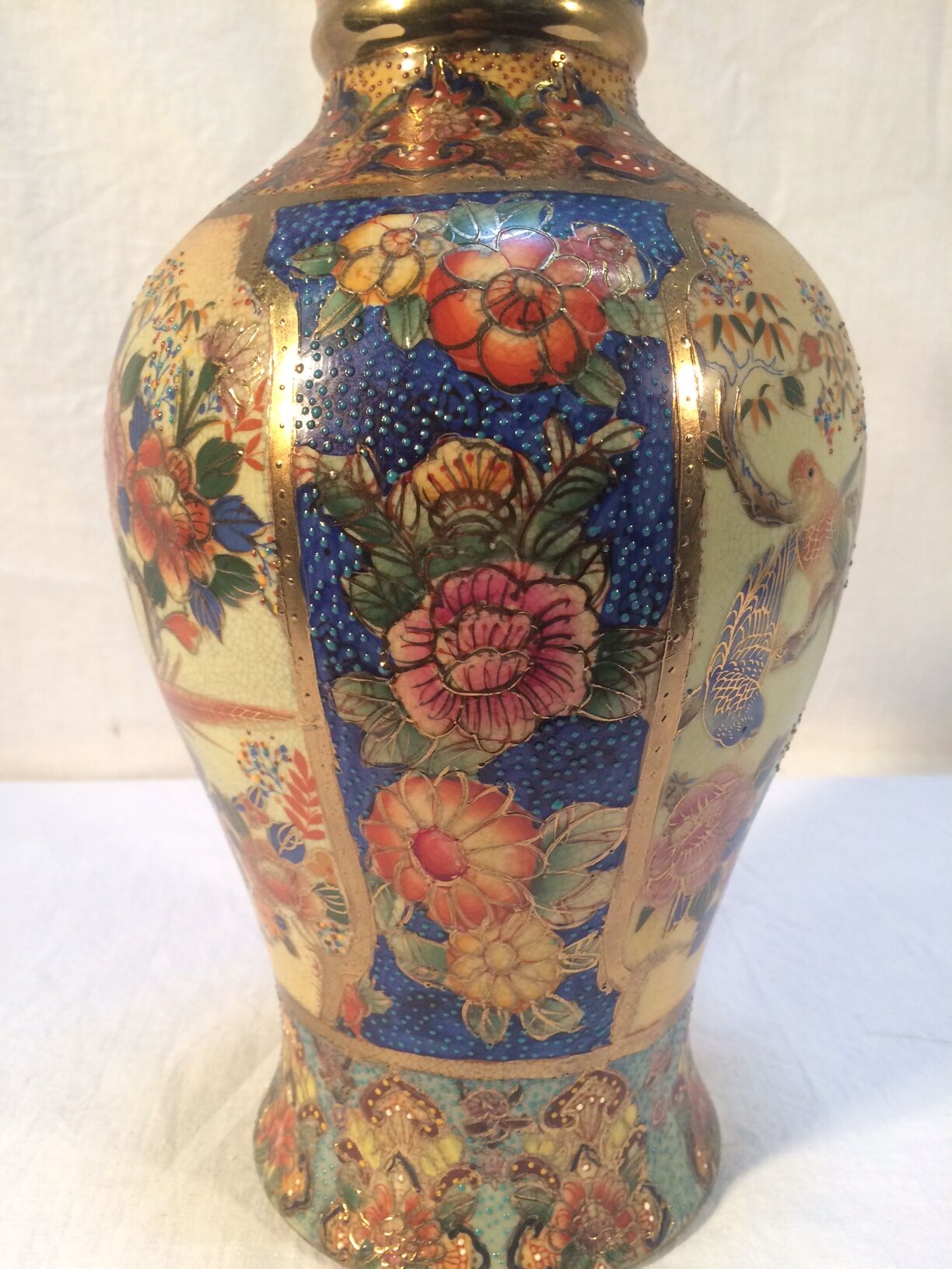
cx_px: 476
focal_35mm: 29
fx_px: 1063
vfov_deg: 61.7
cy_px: 634
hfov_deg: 48.2
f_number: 2.2
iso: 80
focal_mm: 4.15
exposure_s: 1/33
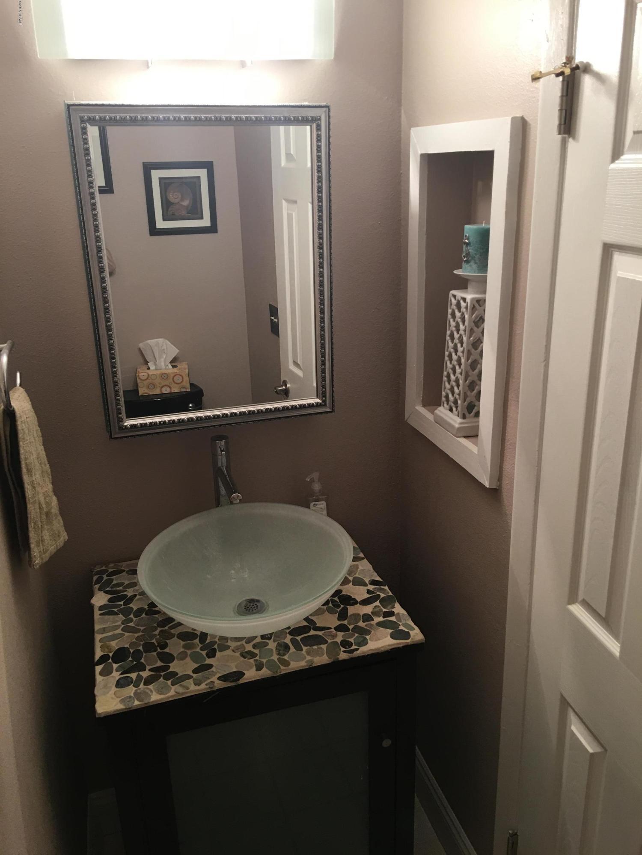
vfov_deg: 61.7
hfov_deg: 48.2
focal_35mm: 29
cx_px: 321
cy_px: 428
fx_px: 717
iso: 25
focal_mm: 4.15
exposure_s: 1/15
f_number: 2.2
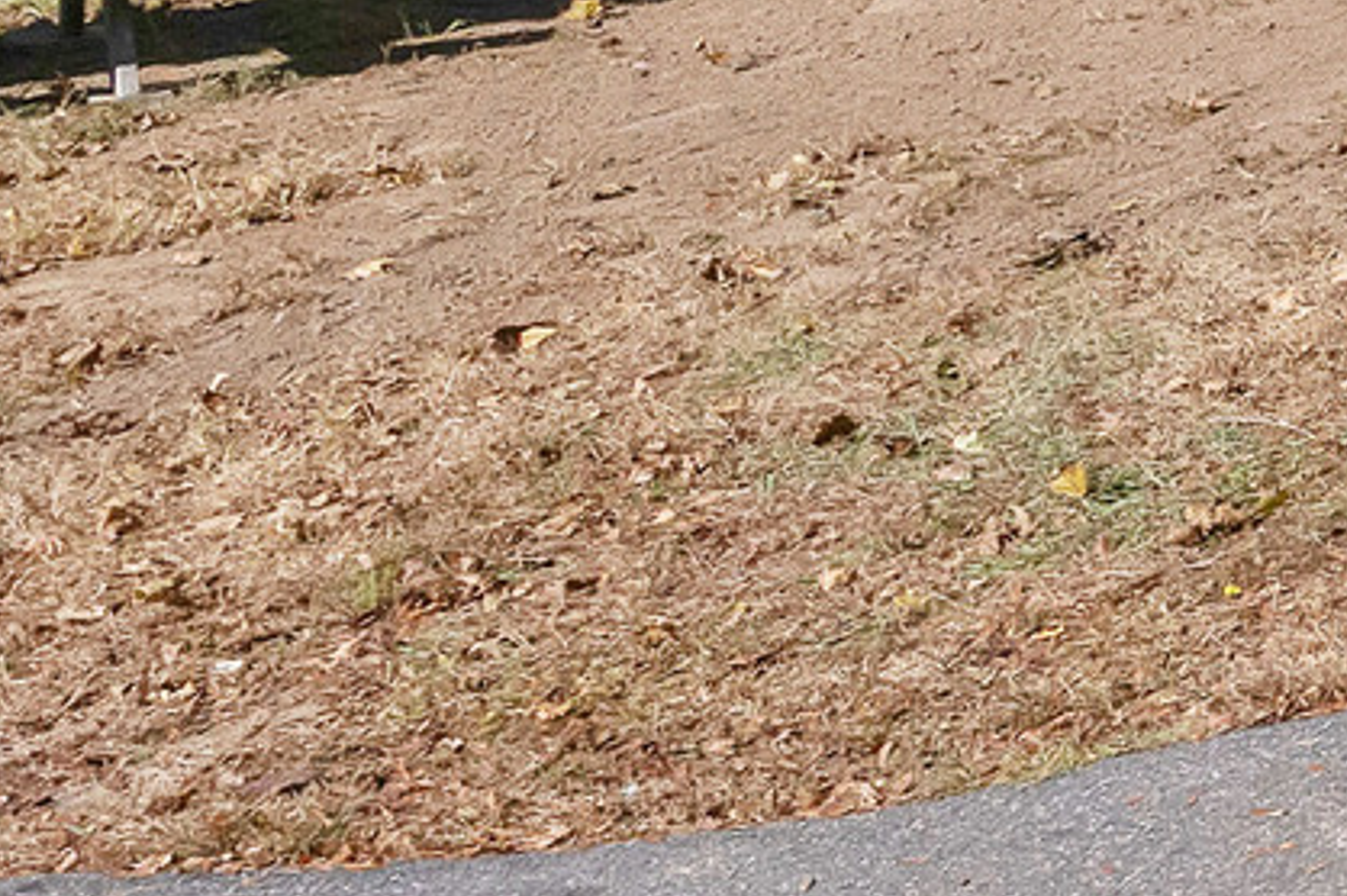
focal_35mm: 103
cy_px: -622
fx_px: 3851
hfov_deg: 12.8
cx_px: 3593
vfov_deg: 12.3
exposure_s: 1/2000
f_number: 9
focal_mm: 14
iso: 640
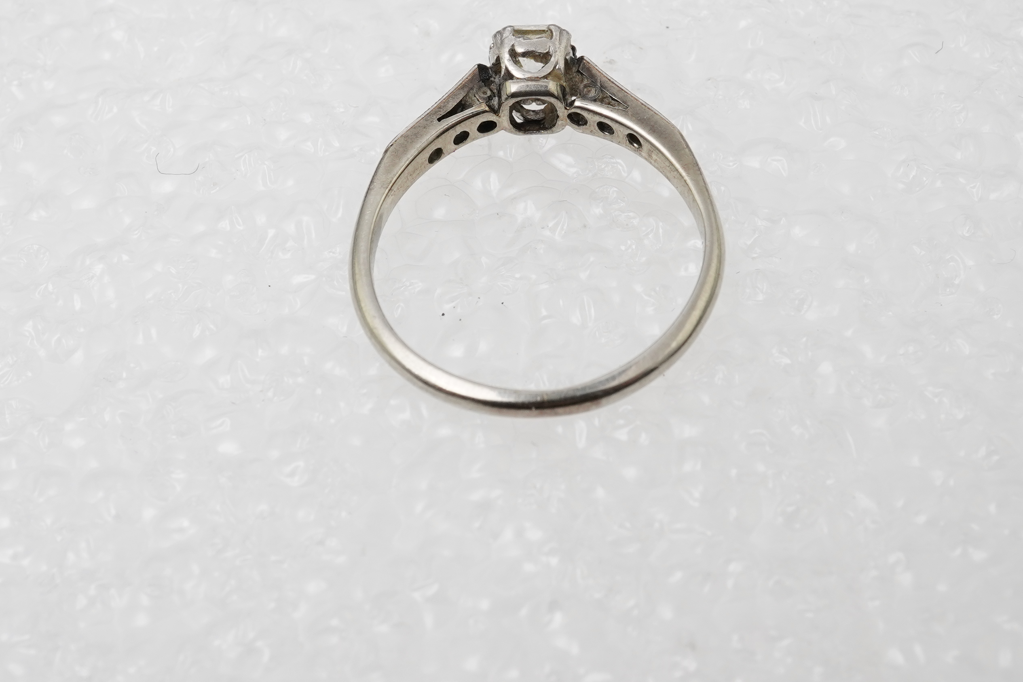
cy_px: 187
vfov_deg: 19.3
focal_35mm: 70
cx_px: 527
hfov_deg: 28.8
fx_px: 1989
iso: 500
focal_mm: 30
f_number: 22
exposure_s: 1/100
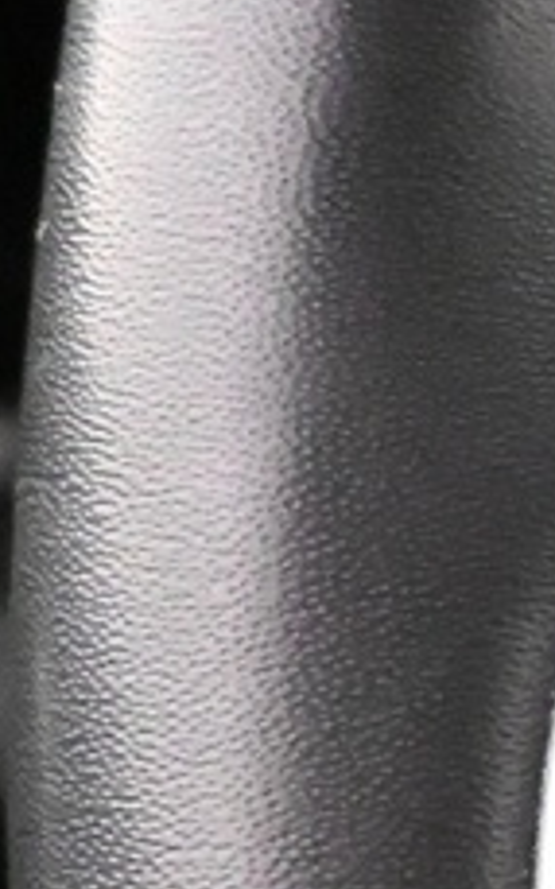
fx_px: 4189
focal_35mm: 173
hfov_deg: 6.9
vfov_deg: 11.9
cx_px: 1646
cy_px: 1009
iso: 10000
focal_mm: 16
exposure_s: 1/60
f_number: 3.5
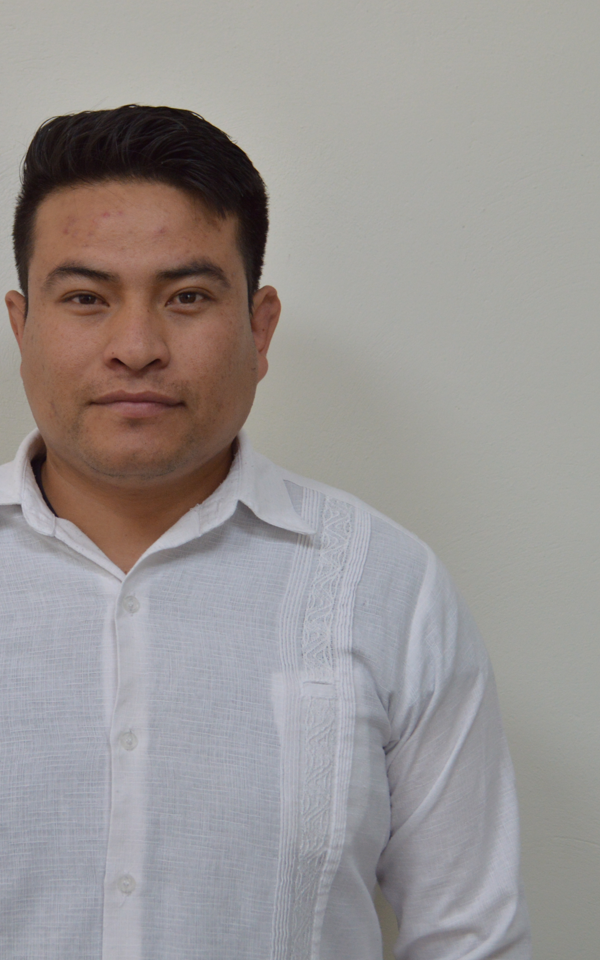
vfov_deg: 27.8
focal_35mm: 74
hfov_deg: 17.5
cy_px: 478
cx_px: 144
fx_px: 1936
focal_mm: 32
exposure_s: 1/60
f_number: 4.8
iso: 400
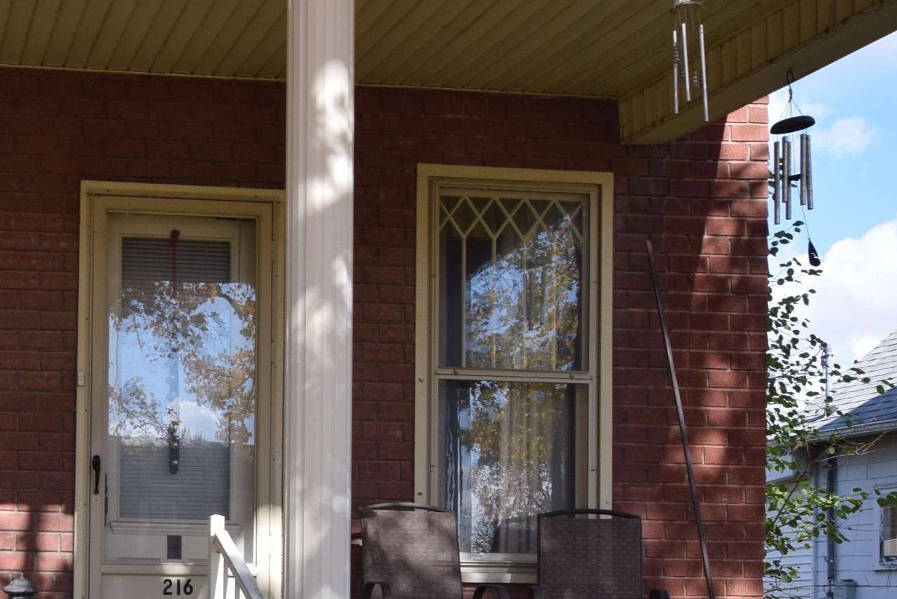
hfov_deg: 32.9
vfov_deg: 23.2
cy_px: 601
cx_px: 17
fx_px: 1396
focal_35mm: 56
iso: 280
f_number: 8
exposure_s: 1/250
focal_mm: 16
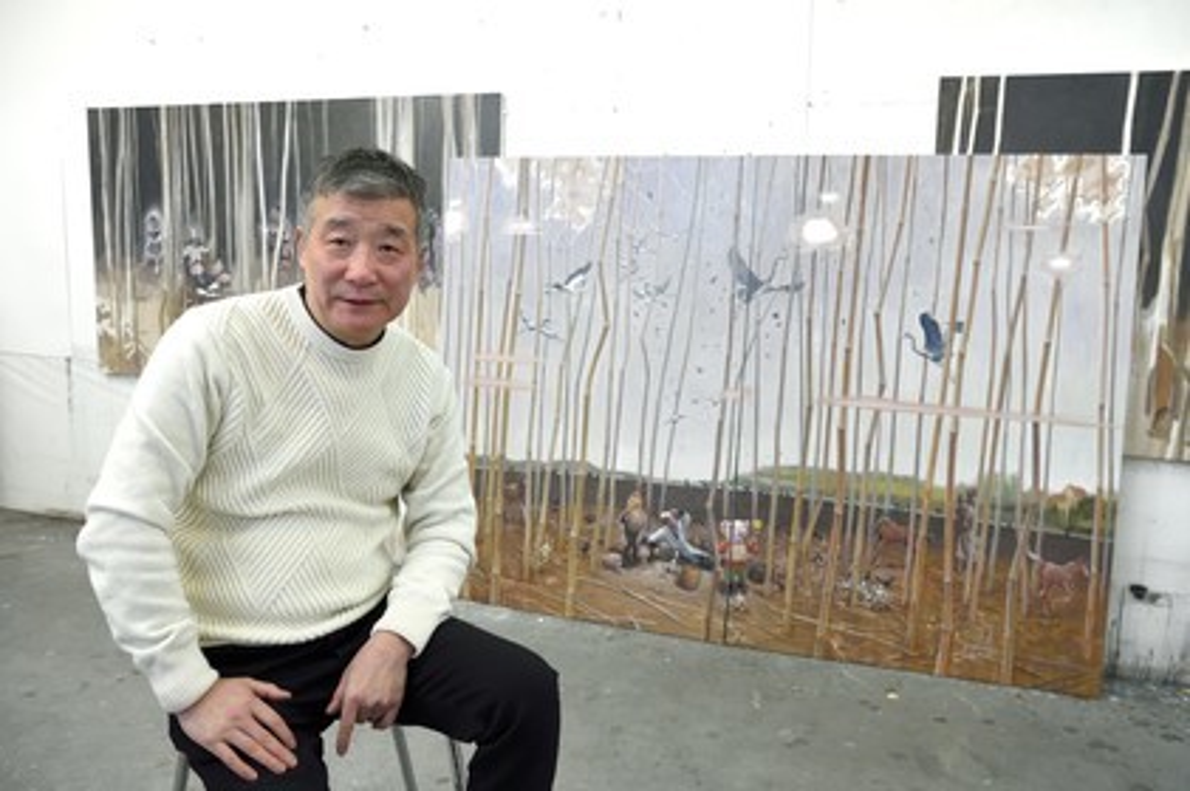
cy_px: 396
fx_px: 1057
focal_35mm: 32
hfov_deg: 58.8
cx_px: 595
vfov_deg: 41.1
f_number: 5.6
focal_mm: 32
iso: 1600
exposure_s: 1/100
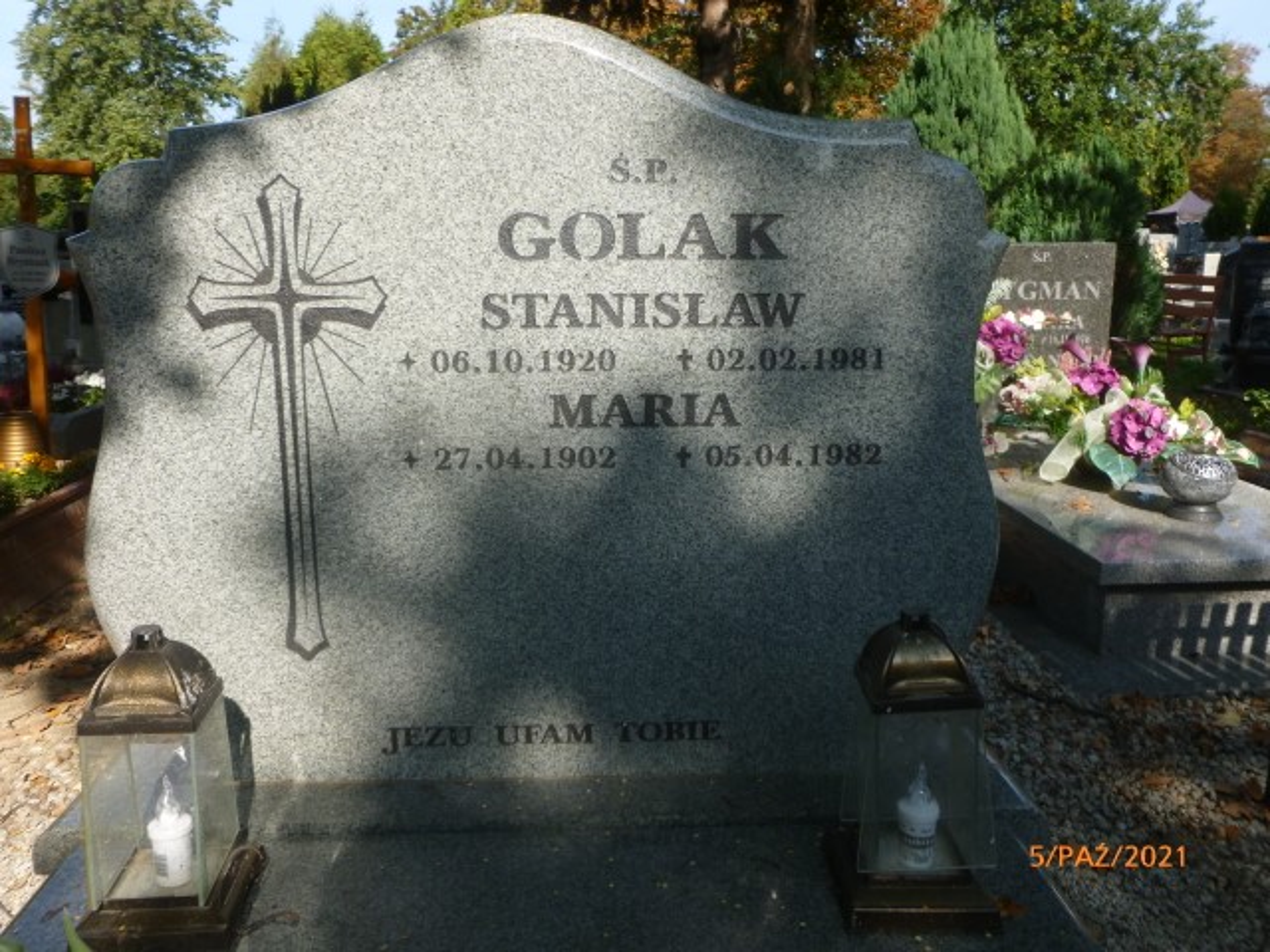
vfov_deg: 49.7
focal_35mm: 28
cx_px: 635
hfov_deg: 63.4
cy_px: 476
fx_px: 1027
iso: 100
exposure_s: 1/500
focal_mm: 5
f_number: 3.3
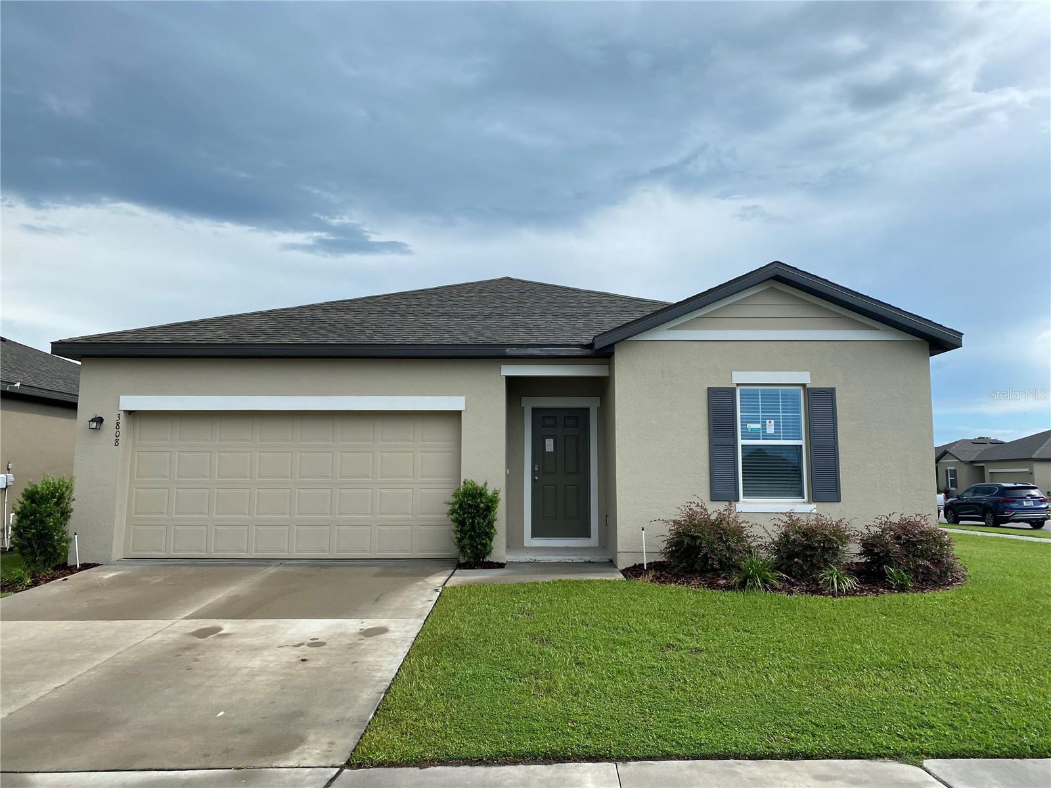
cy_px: 394
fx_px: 789
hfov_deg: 67.3
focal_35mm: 26
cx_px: 526
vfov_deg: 53.1
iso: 32
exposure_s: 1/2141
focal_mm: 4.25
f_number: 1.8
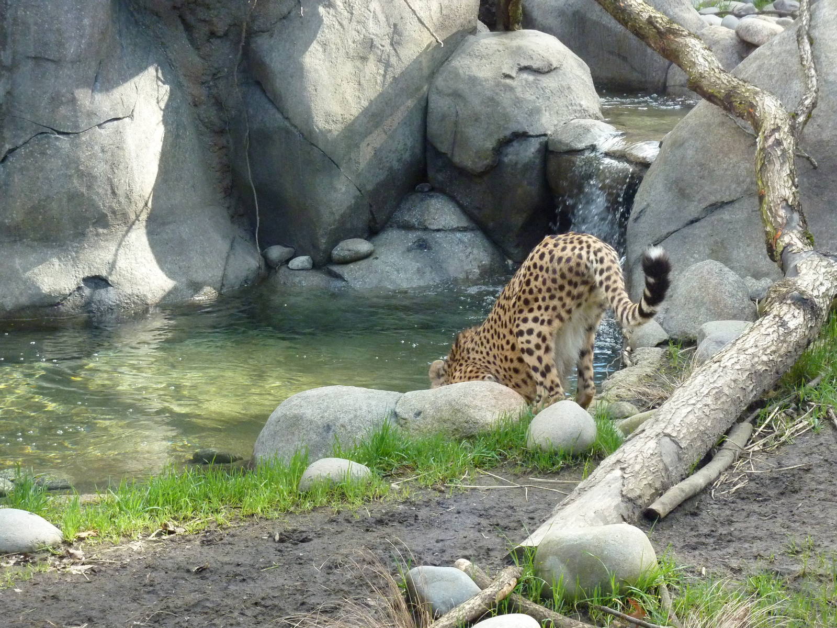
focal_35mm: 83
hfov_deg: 23.6
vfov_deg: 17.8
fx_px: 2007
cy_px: 314
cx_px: 418
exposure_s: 1/200
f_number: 4.2
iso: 400
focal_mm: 13.7
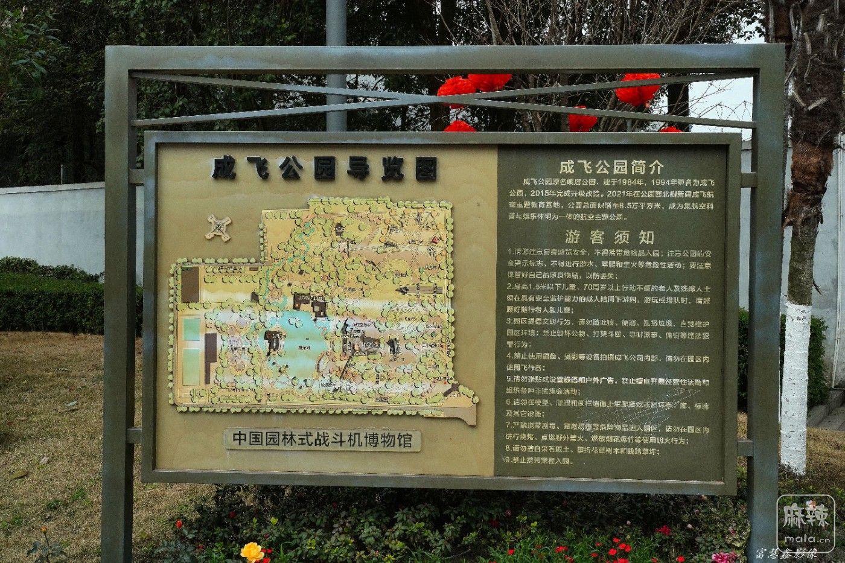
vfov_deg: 33.4
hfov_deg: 48.5
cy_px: 282
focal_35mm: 40
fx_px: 939
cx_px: 422
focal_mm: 40
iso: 1250
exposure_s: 1/640
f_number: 18
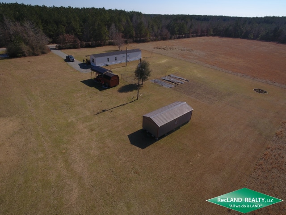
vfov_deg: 66.0
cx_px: 143
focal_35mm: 20
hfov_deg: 81.7
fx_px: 165
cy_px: 108
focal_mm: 3.61
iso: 100
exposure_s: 1/1124
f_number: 2.8
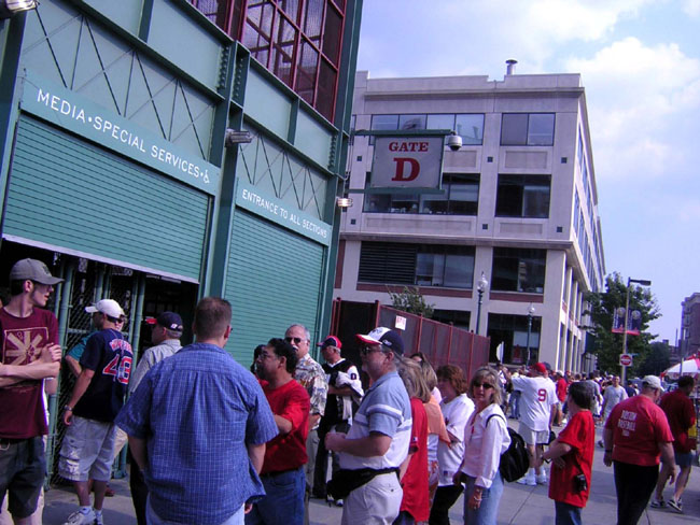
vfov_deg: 39.7
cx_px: 350
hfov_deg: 51.3
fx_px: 728
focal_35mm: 36
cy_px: 262
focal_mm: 4.7
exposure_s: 1/347
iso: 100
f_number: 5.2
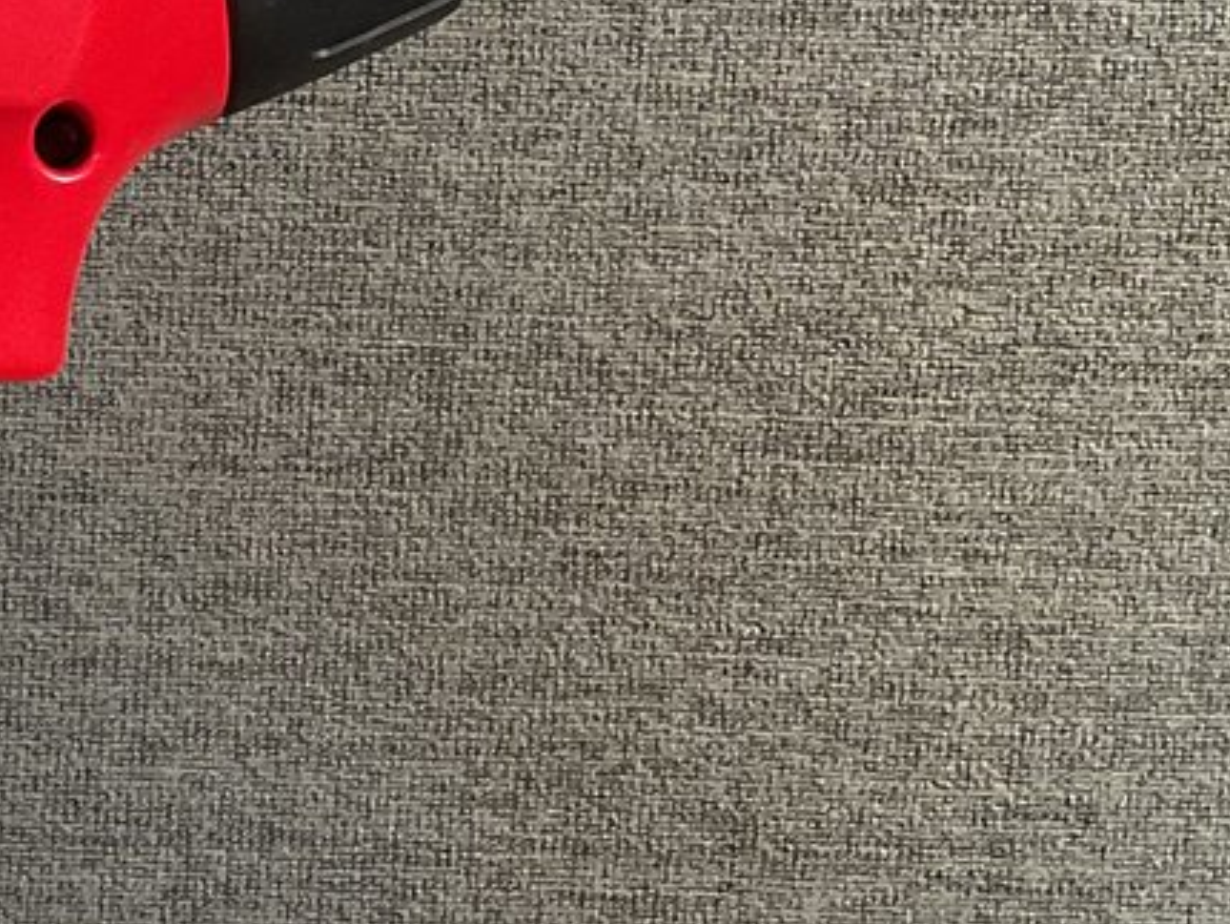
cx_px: -296
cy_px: 608
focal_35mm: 102
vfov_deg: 14.5
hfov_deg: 18.2
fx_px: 3626
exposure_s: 1/60
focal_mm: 3
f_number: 1.8
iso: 200
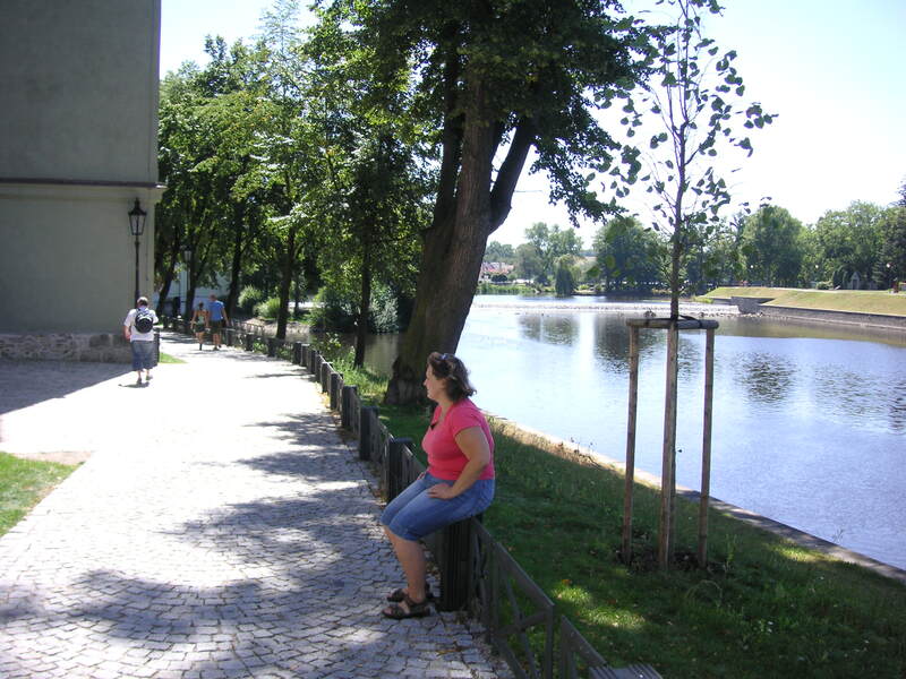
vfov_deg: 38.7
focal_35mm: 37
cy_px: 340
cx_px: 453
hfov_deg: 50.1
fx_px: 968
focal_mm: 6.1
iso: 50
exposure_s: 1/350
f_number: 2.8
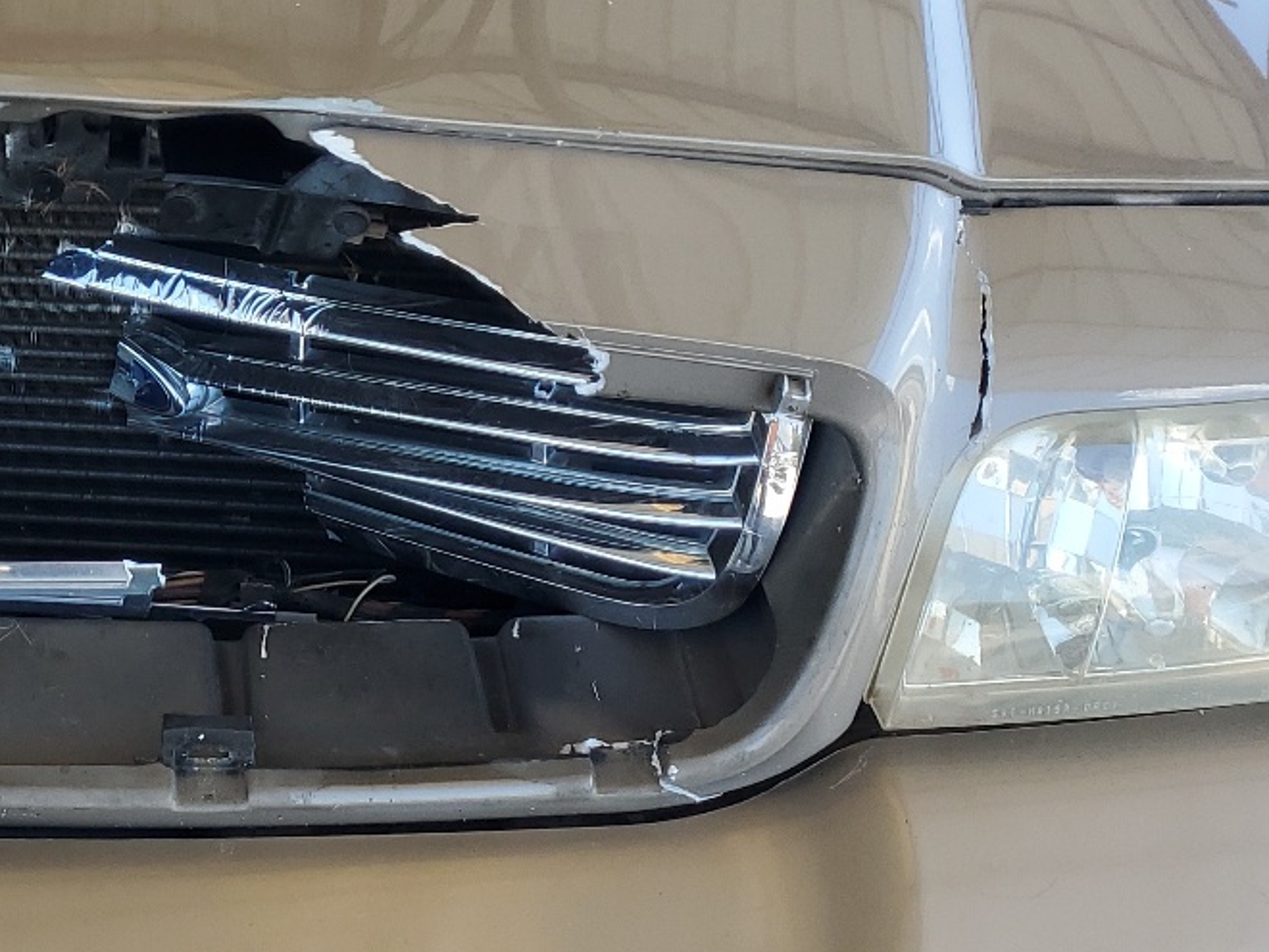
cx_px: -6
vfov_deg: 22.8
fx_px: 2310
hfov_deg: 28.8
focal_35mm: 63
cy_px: 119
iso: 50
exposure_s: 1/455
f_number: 1.5
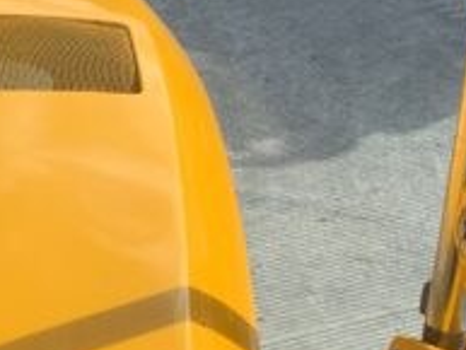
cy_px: 270
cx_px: 14
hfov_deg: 19.9
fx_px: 1293
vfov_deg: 15.3
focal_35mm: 96
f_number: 1.8
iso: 16
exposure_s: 1/1144
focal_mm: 3
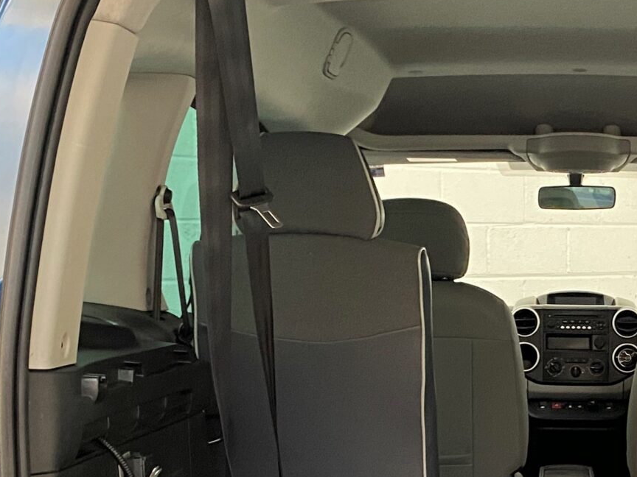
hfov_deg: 24.4
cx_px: 614
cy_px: 511
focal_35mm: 77
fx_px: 1417
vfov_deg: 18.5
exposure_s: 1/50
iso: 250
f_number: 1.8
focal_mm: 4.25
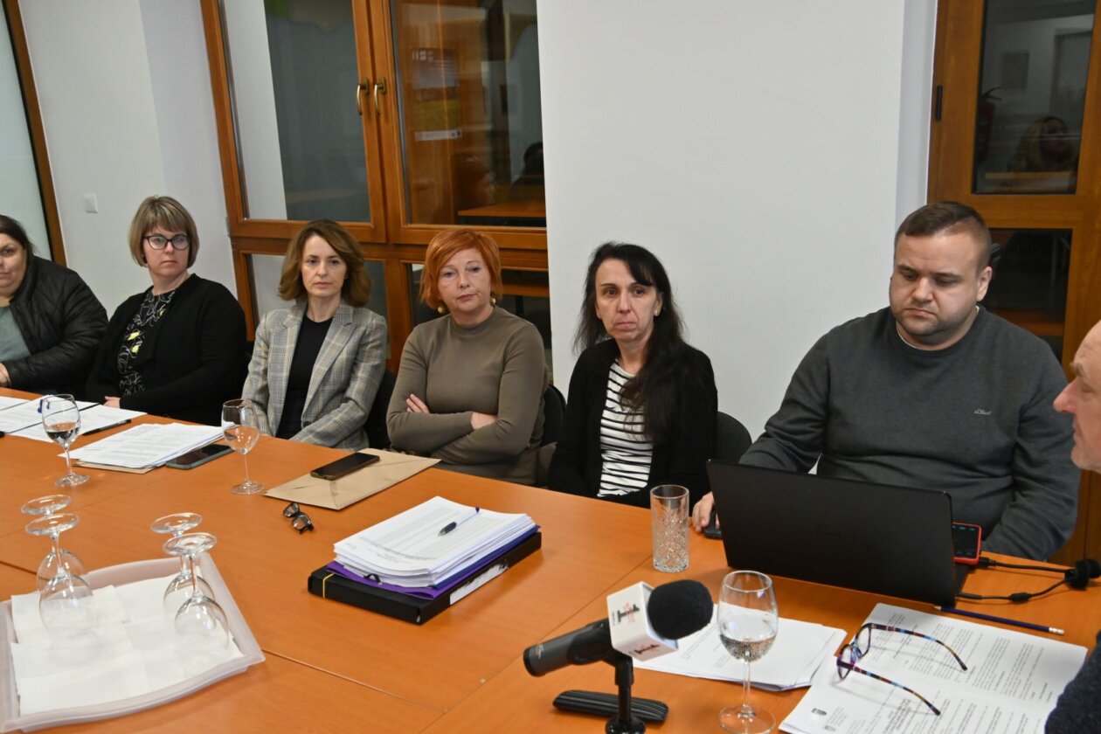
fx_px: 1055
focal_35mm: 34
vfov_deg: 38.4
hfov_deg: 55.1
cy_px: 367
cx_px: 550
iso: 1600
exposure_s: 1/160
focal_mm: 23
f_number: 5.6
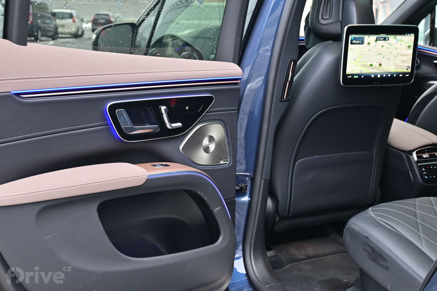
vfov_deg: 27.7
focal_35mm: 49
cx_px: 218
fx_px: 592
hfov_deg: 40.5
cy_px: 146
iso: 360
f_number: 5
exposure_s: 1/50
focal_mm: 32.5
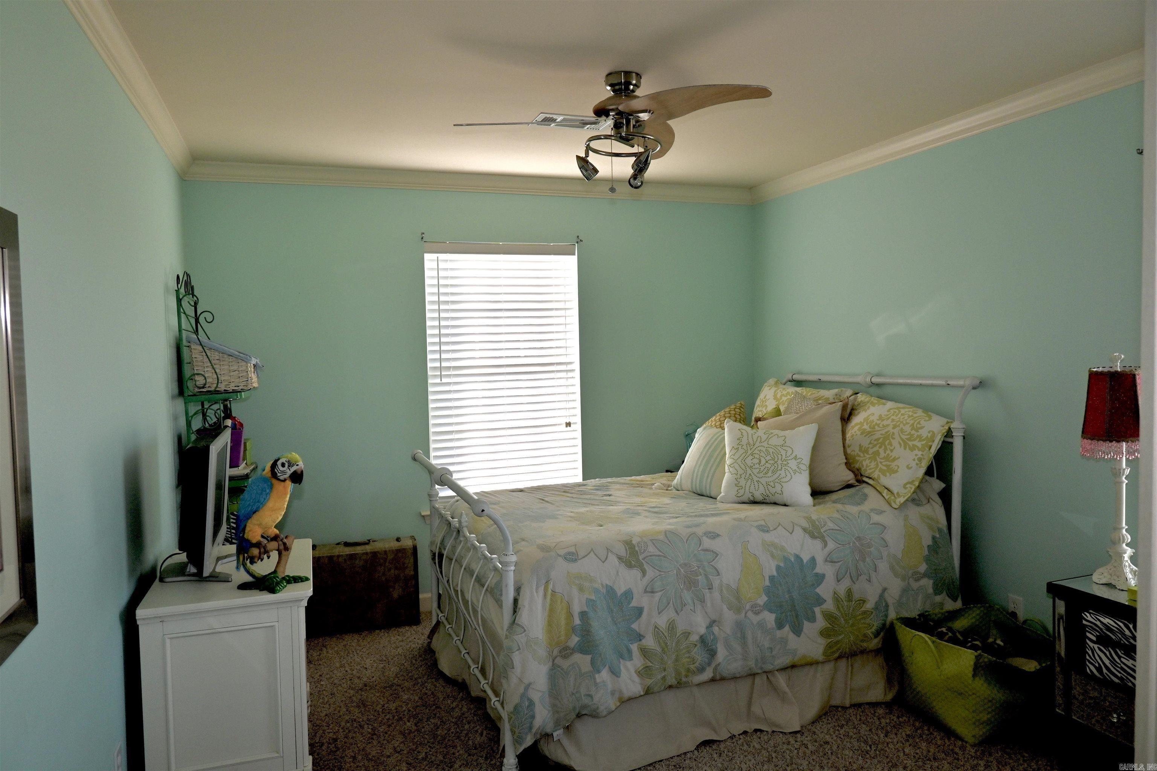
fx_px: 771
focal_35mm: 24
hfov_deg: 73.7
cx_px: 578
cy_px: 386
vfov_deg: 53.1
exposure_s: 1/125
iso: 200
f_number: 5.6
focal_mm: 16
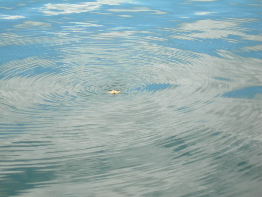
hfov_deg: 17.3
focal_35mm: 114
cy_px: 98
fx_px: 863
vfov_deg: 13.0
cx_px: 131
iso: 50
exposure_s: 1/210
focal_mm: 23.4
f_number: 4.9
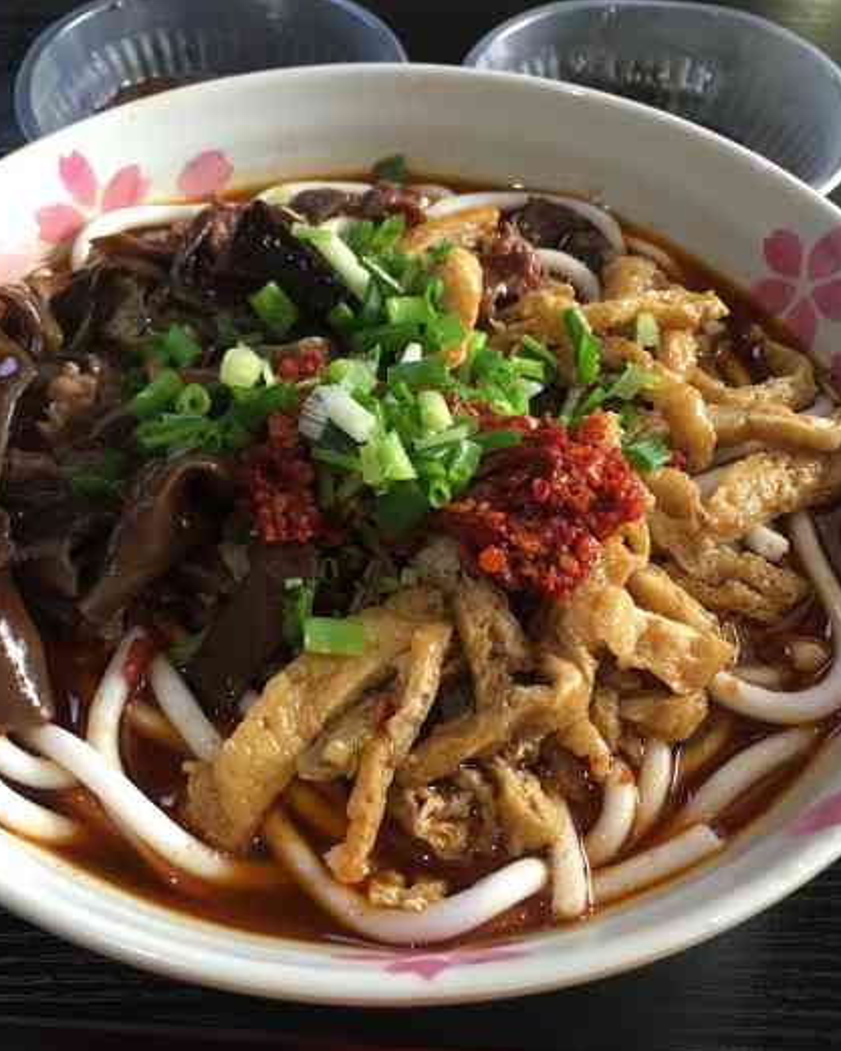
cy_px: 526
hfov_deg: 39.1
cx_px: 359
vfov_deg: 47.9
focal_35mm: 38
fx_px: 1182
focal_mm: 4.15
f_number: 2.2
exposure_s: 1/33
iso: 160
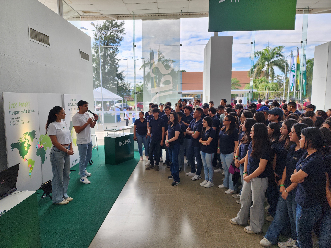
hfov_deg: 73.9
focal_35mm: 23
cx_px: 166
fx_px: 220
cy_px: 124
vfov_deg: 58.9
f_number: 1.8
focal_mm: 6.4
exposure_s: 1/180
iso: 32
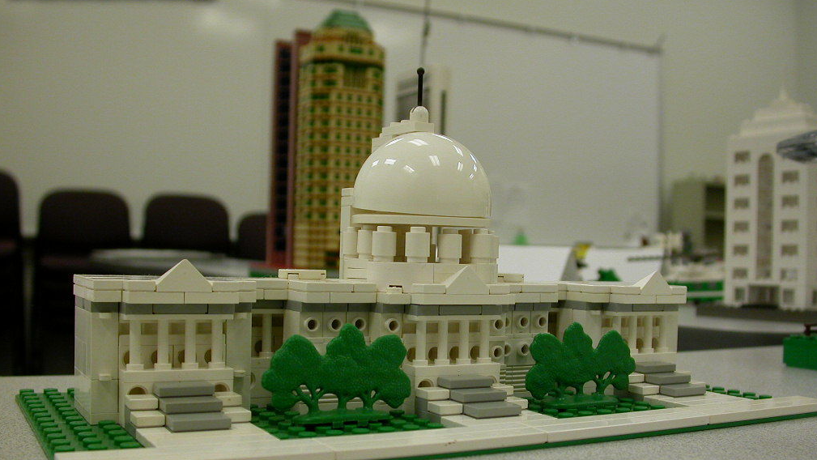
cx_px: 411
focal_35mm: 42
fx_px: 910
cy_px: 279
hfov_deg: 48.3
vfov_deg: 28.3
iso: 100
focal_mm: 7.85
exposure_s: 1/26
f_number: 2.6
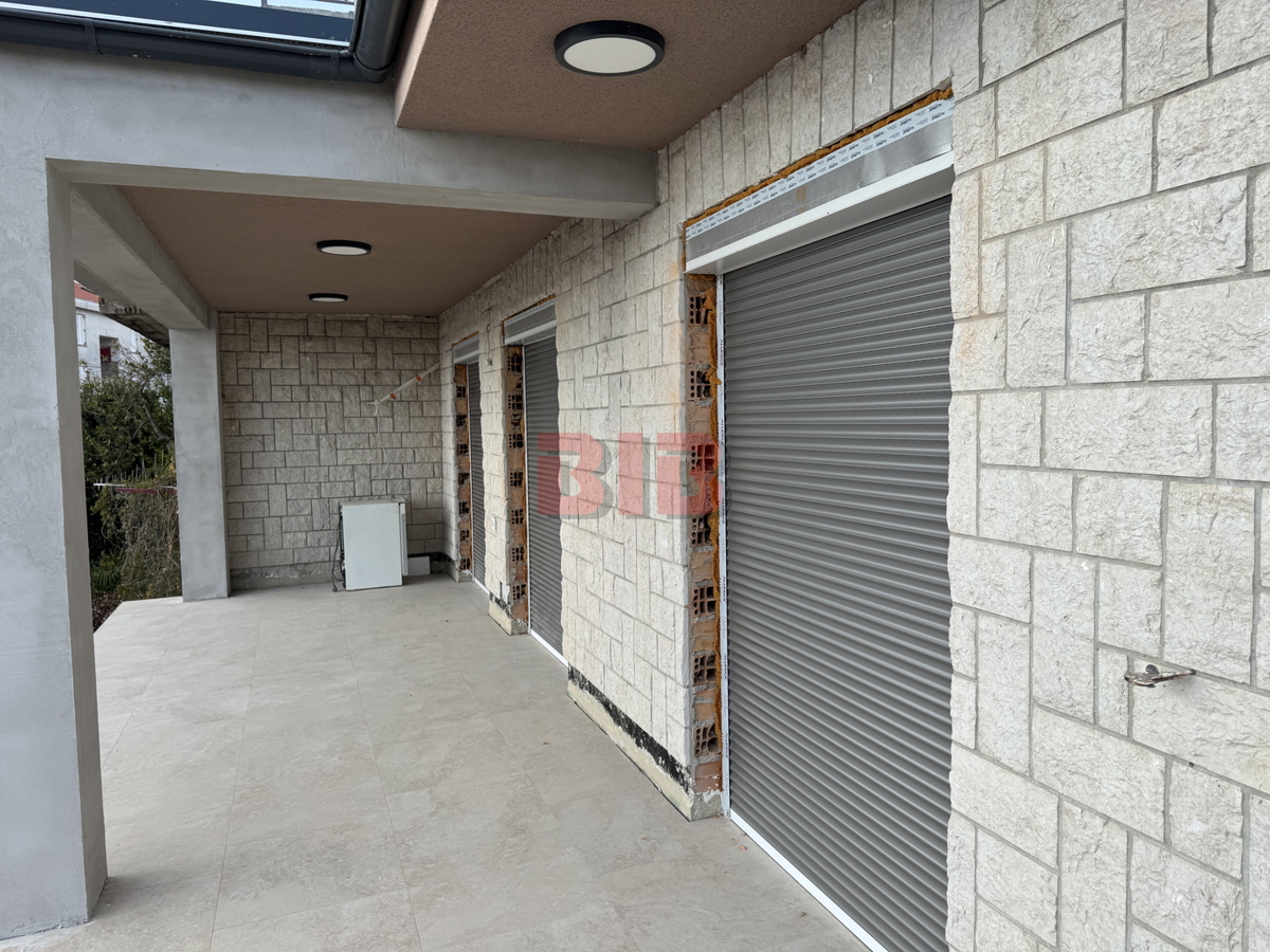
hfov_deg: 71.6
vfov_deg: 56.8
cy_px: 476
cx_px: 635
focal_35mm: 24
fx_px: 881
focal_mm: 6.76
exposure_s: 1/1980
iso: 80
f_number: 1.78
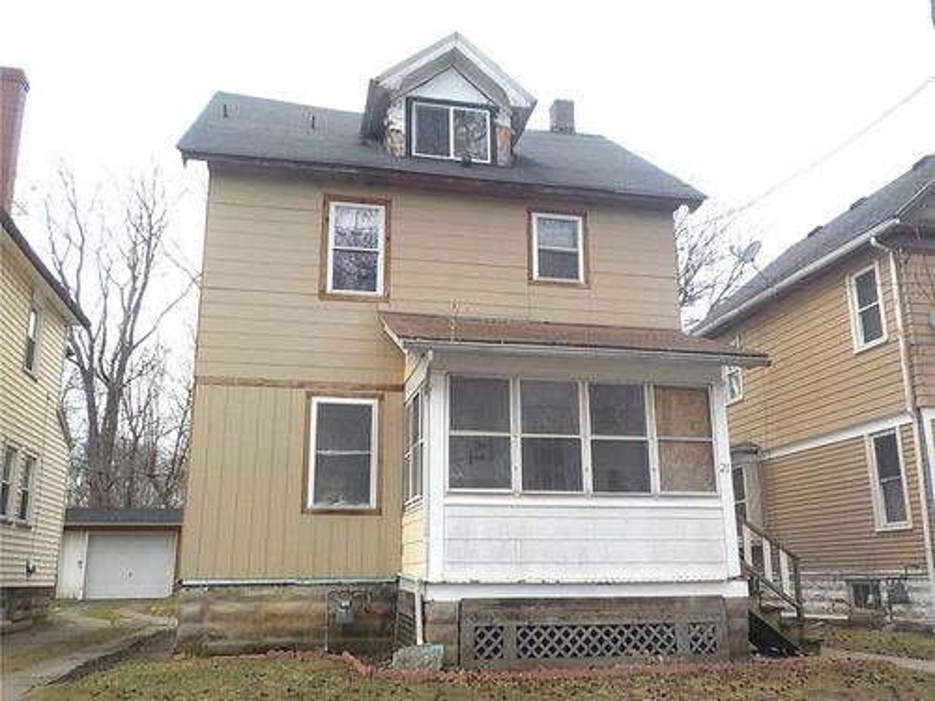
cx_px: 468
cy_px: 350
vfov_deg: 46.8
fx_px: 810
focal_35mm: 30
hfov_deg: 60.0
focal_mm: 4.1
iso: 125
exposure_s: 1/1000
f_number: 3.3
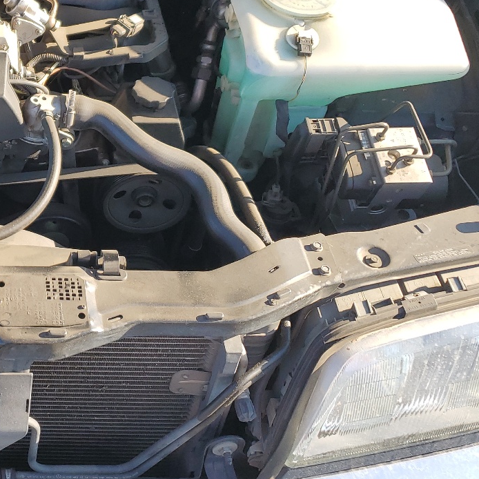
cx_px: -31
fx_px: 830
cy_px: 150
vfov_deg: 31.9
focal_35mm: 53
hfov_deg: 29.4
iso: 50
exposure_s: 1/556
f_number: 1.5
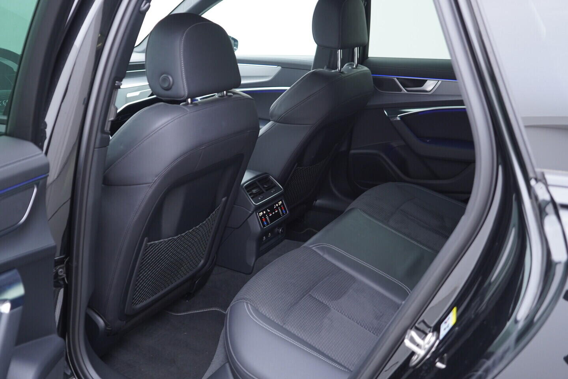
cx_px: 284
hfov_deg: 53.1
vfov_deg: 36.9
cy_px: 190
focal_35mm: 36
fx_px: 568
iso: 400
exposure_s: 1/40
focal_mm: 24
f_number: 2.8
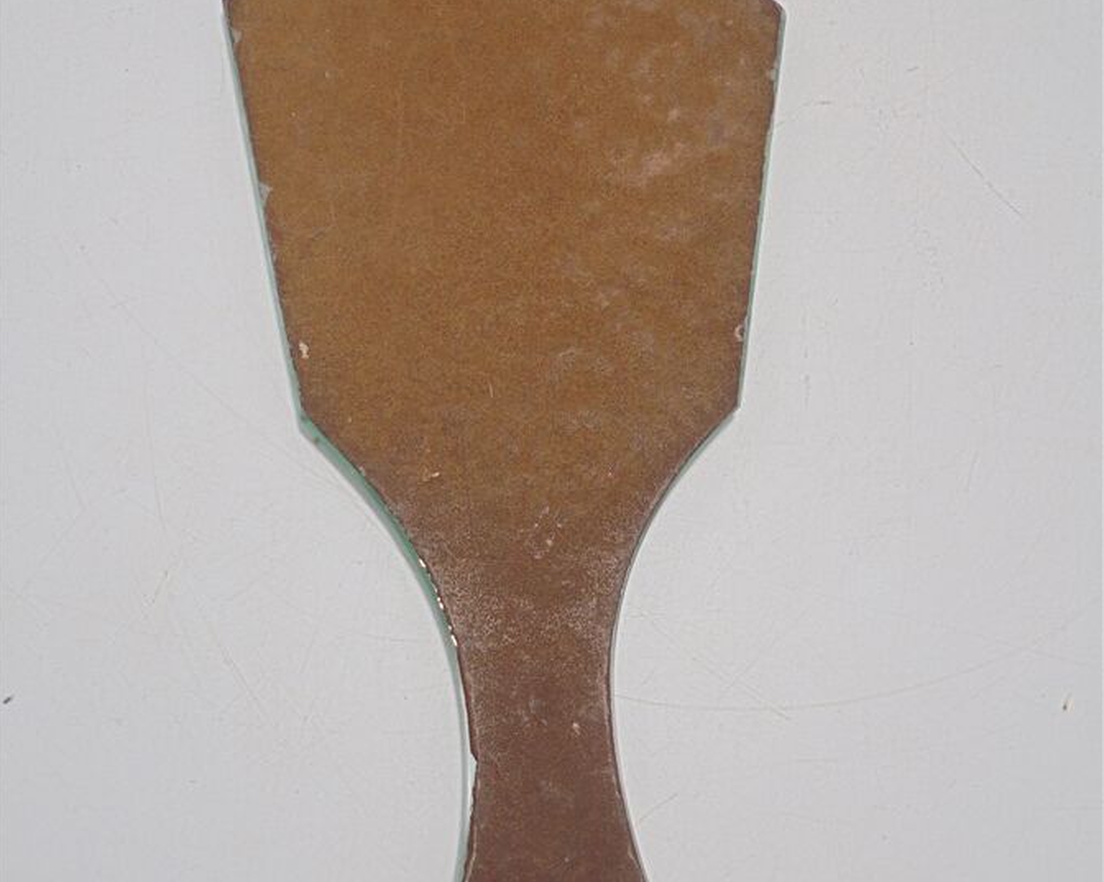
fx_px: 1110
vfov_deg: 43.3
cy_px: 466
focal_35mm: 34
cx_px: 551
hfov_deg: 52.9
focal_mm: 4.6
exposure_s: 1/80
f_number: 3.5
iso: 100
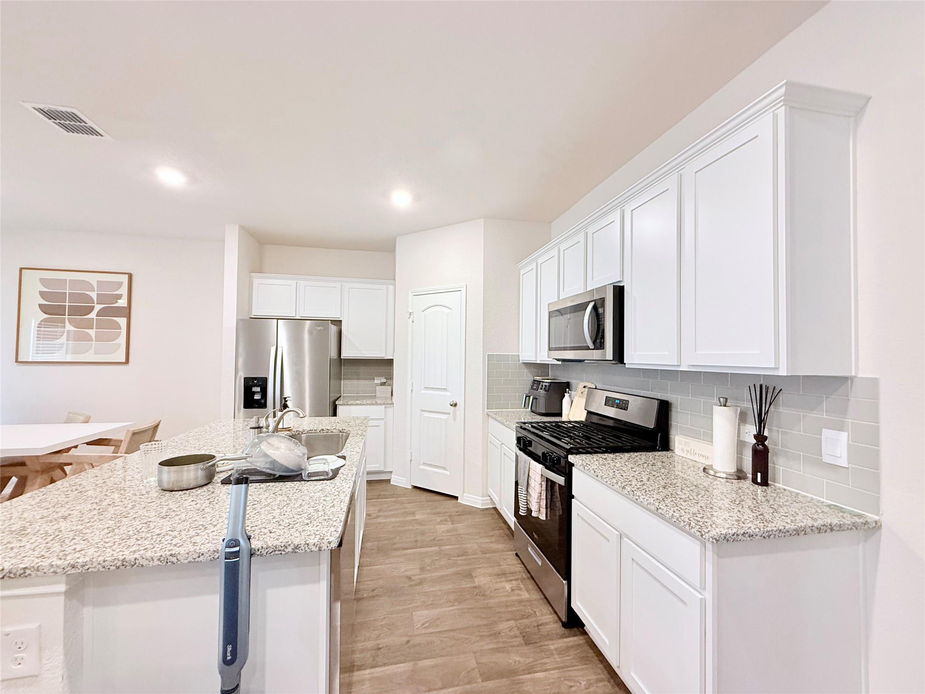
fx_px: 374
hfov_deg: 102.1
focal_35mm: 14
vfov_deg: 85.7
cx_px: 462
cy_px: 347
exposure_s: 1/60
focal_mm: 2.22
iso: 250
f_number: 2.2
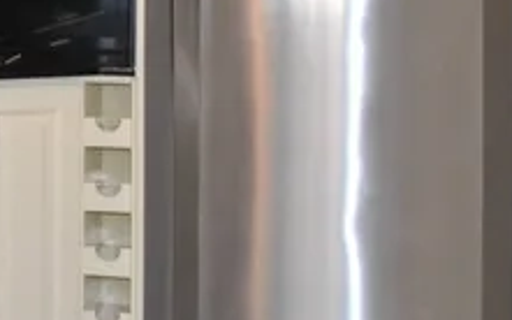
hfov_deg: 16.5
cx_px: -403
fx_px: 1479
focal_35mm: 106
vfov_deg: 12.1
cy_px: -70
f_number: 5.6
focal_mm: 18
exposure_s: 1/125
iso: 1600
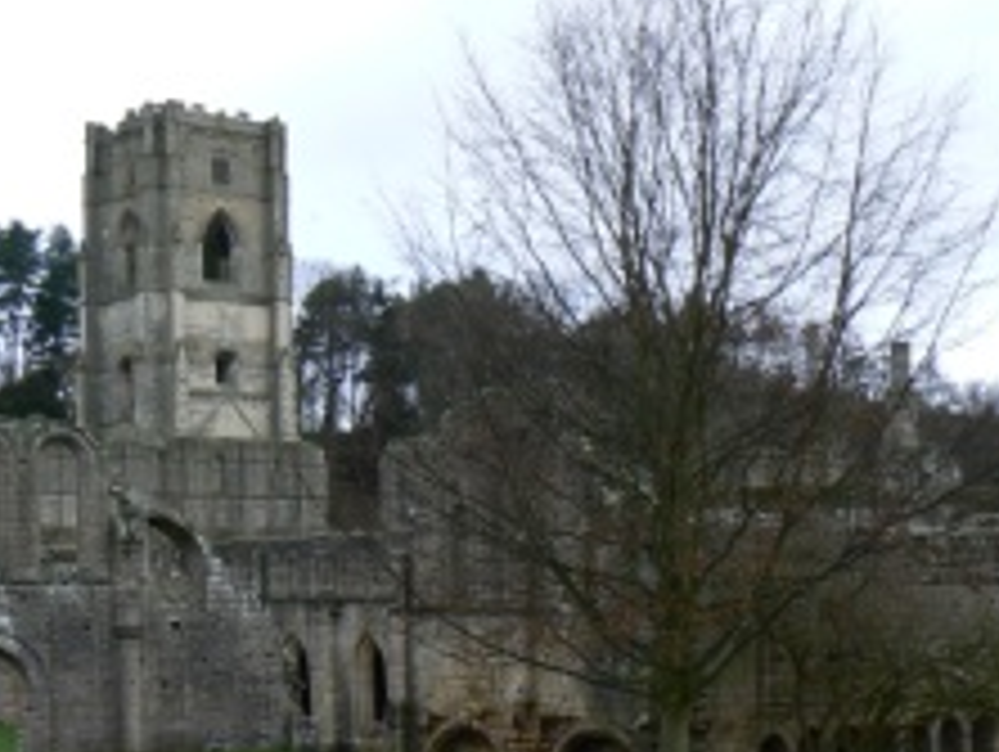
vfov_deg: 20.8
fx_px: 2022
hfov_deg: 27.5
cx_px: 310
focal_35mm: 70
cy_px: 621
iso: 80
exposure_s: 1/125
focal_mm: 6
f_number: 5.6
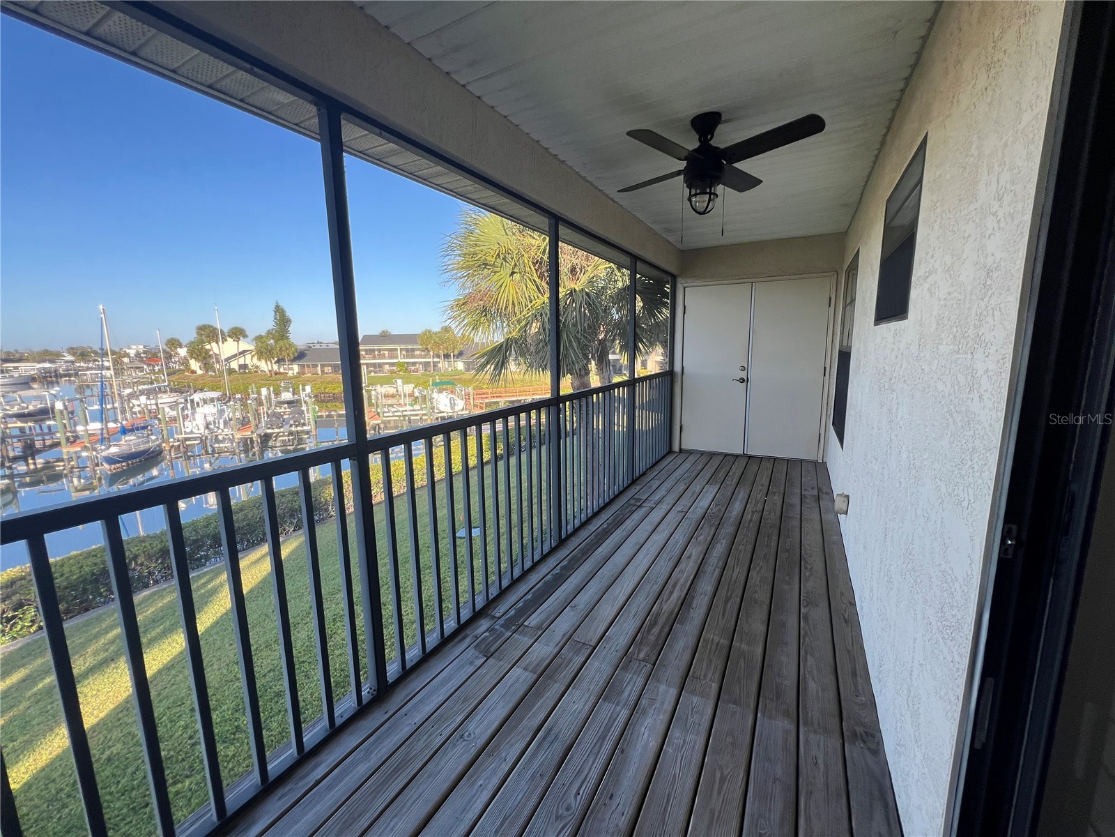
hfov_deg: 106.2
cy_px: 418
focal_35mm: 13
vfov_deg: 89.9
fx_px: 419
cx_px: 558
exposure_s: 1/193
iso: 32
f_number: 1.8
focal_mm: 1.57
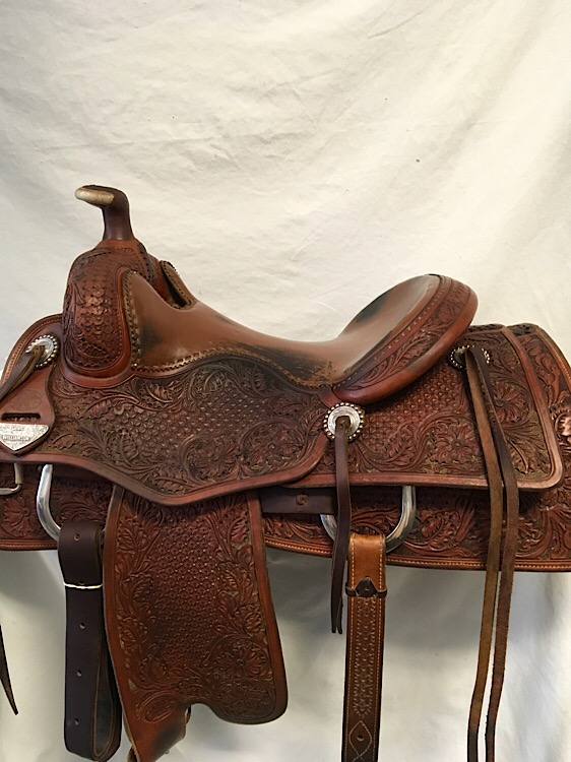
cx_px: 286
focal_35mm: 29
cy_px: 381
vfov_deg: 61.7
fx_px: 638
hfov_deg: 48.2
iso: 125
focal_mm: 4.15
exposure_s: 1/30
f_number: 2.2
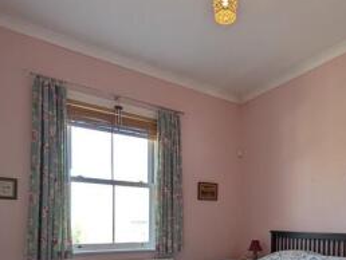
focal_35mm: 27
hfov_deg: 63.8
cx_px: 228
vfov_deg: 47.6
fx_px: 270
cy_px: 220
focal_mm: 2.02
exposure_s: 1/157
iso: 65
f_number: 1.7
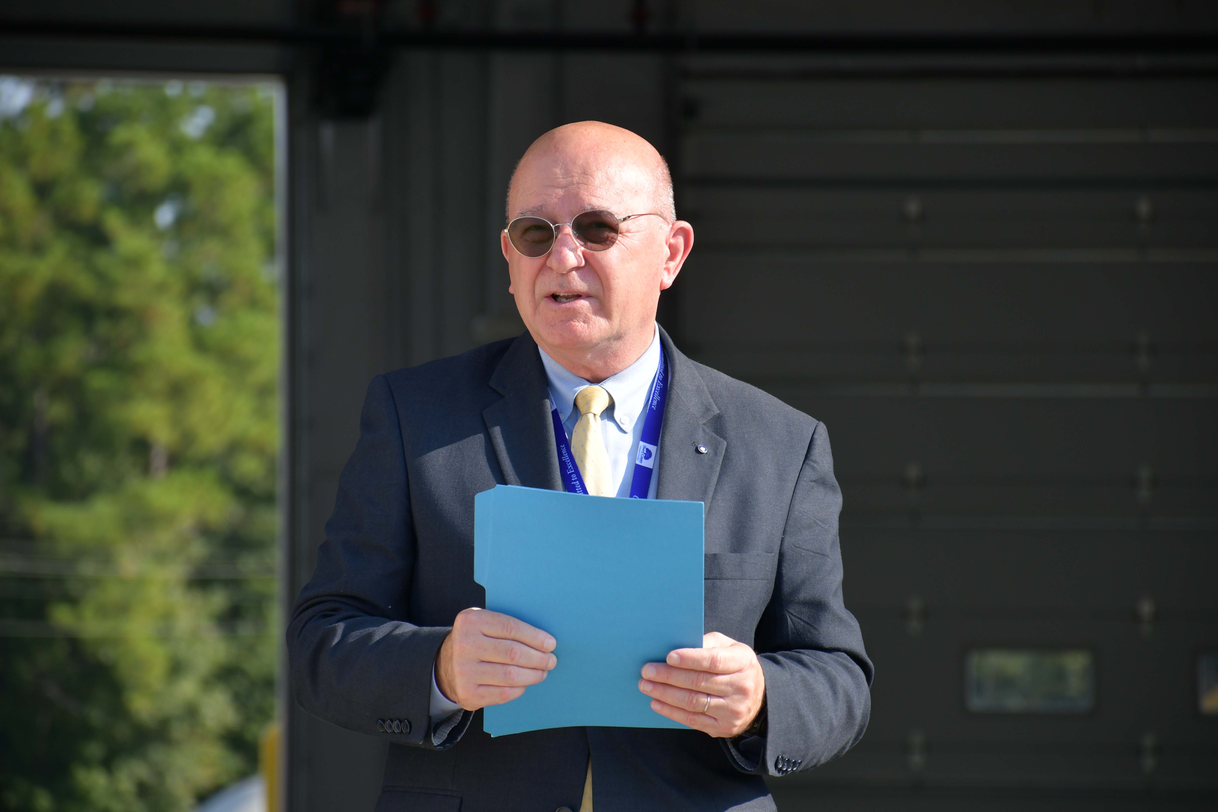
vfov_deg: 6.5
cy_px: 406
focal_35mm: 210
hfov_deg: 9.8
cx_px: 609
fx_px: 7104
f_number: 5.6
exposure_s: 1/500
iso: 200
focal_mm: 140
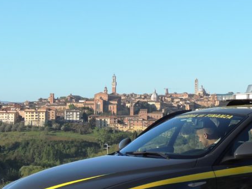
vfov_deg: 13.1
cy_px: 100
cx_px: 181
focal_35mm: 113
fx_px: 823
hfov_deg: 17.3
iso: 100
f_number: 3.6
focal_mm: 8.9
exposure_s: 1/640
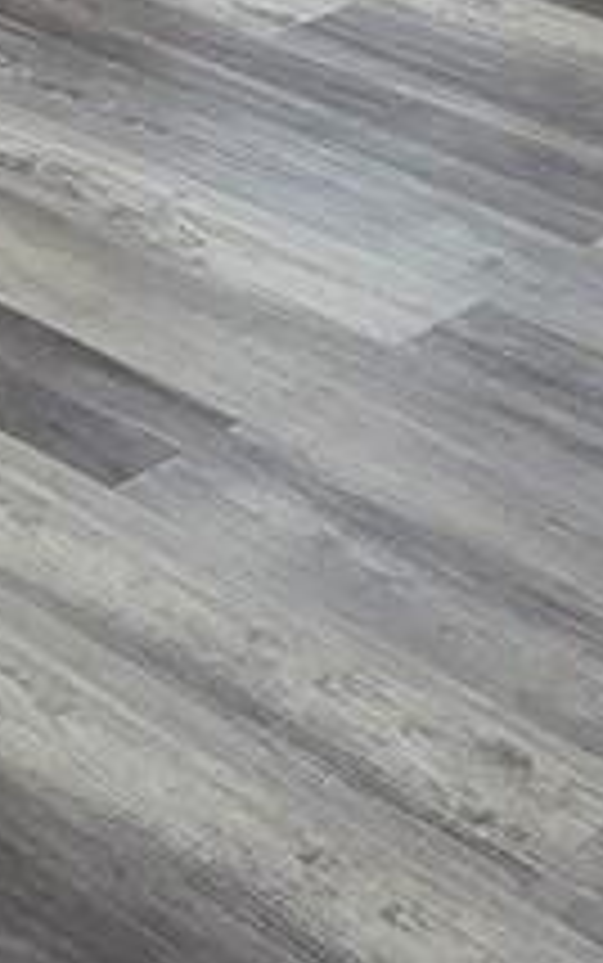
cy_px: -292
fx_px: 2705
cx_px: -144
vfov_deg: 18.7
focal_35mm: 103
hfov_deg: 12.4
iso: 80
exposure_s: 1/60
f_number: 2.2
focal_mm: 2.2
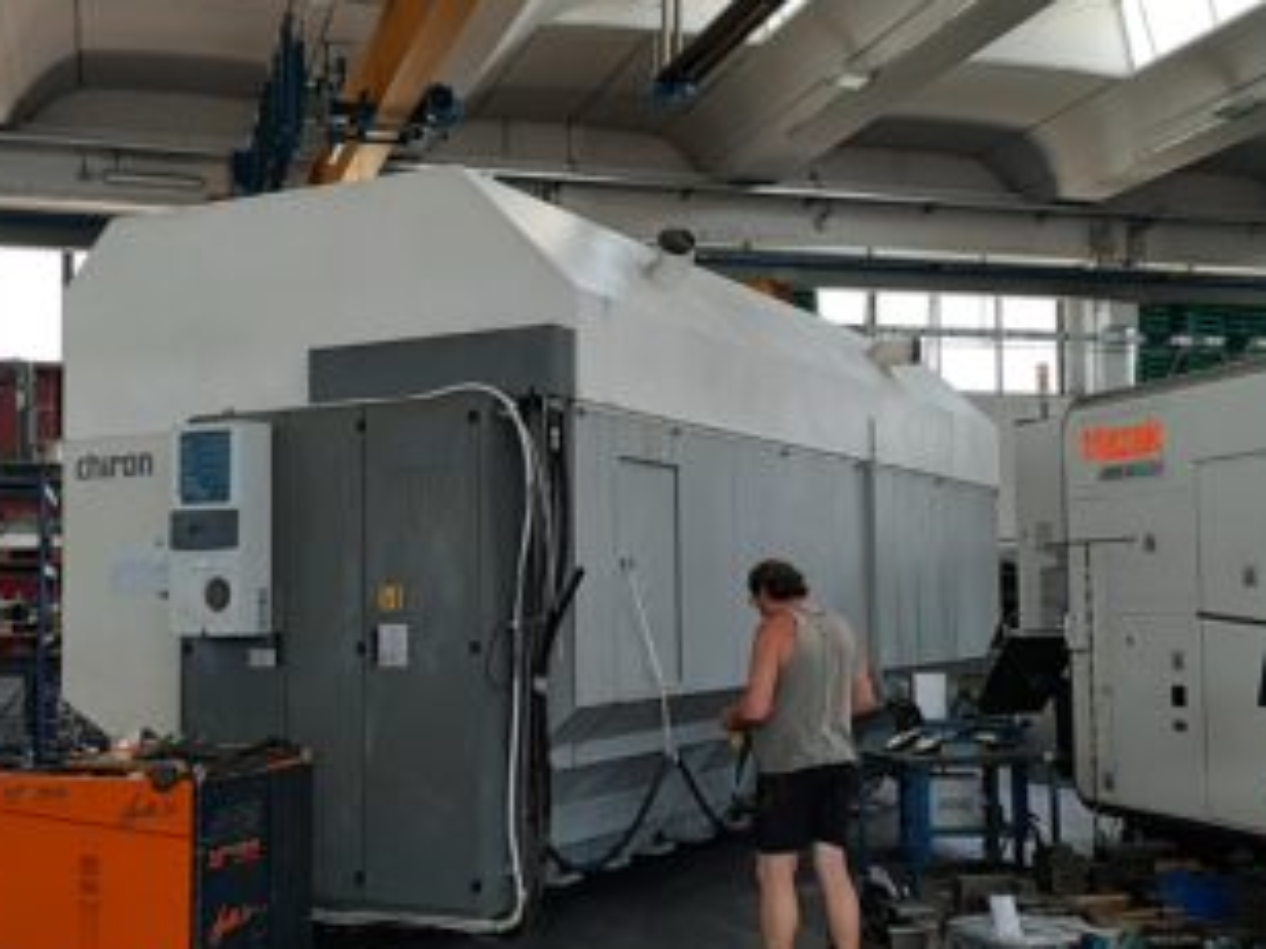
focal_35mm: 43
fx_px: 1573
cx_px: 592
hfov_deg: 43.8
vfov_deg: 33.6
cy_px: 472
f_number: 1.7
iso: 40
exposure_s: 1/108
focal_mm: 3.93
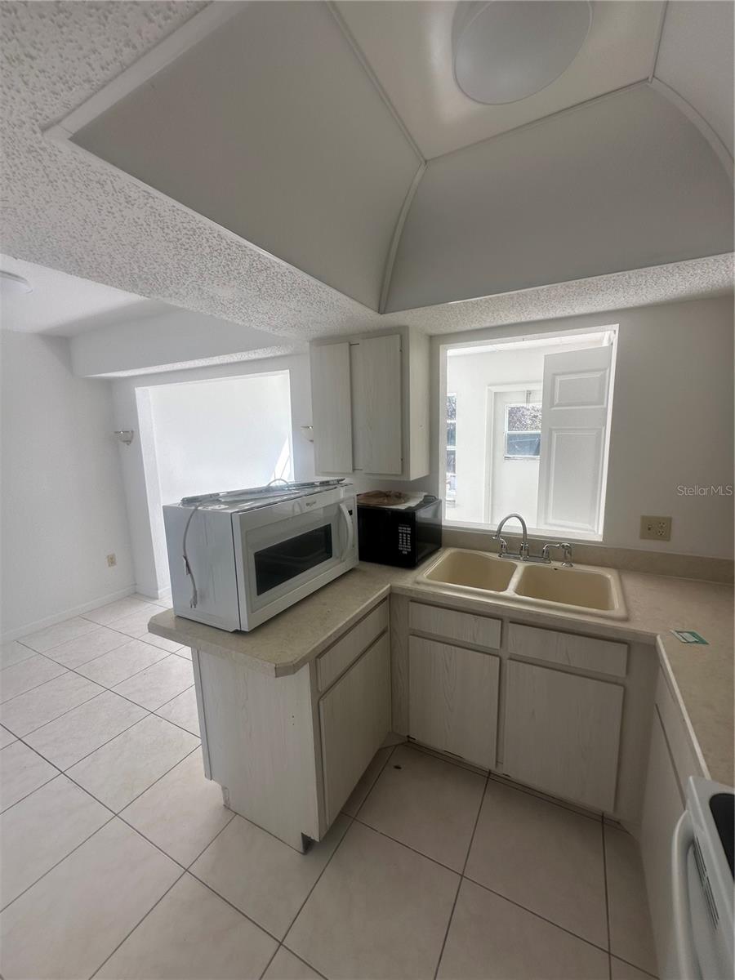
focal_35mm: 14
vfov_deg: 102.1
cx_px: 368
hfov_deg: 85.7
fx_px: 396
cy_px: 490
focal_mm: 2.22
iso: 40
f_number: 2.2
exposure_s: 1/165
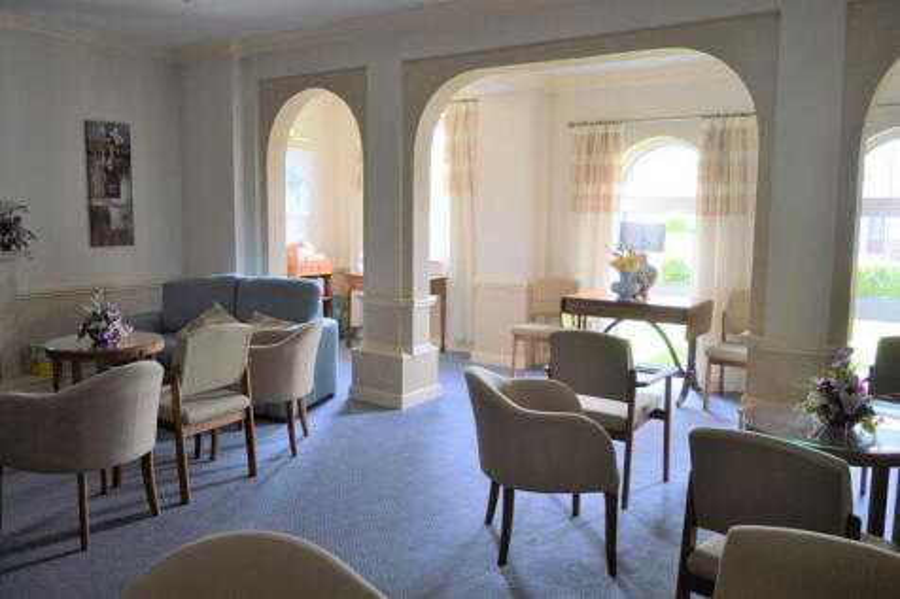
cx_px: 450
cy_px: 300
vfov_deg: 43.6
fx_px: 750
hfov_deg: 61.9
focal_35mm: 30
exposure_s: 1/30
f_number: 3.5
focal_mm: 20
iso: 100
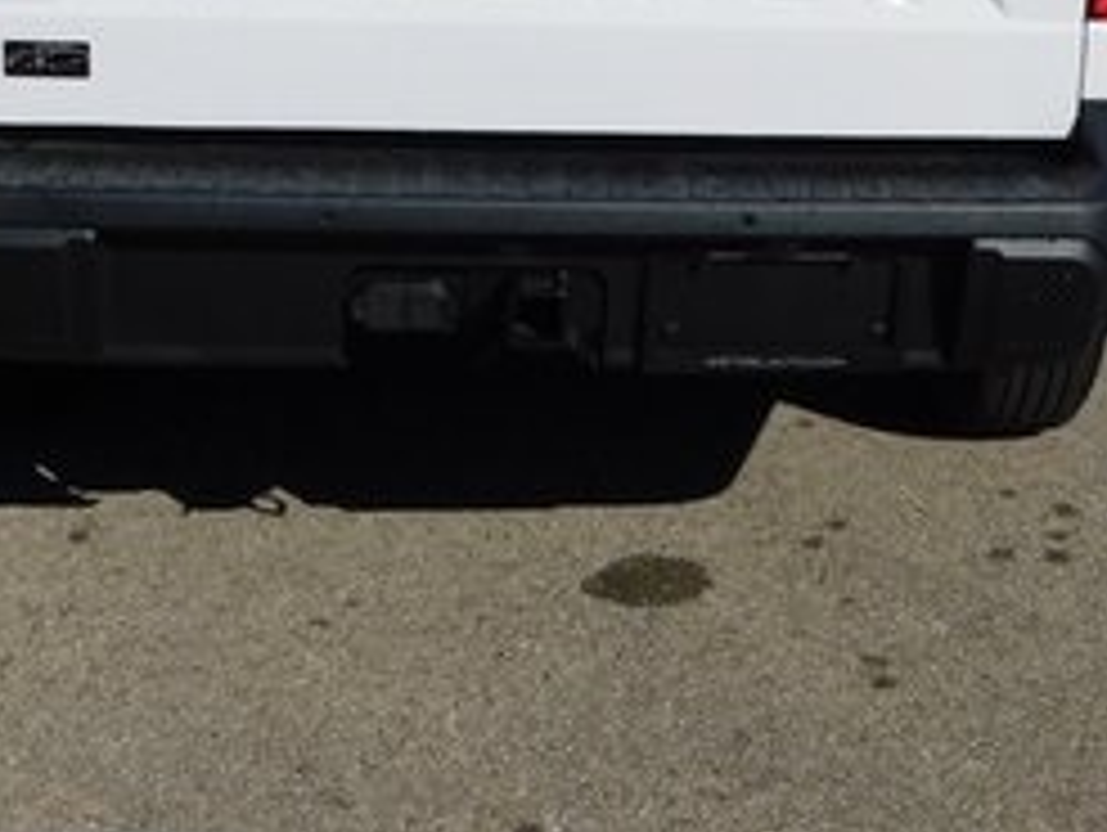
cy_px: -90
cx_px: 608
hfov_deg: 25.0
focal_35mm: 78
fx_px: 2497
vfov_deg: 18.2
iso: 125
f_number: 6.4
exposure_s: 1/1000
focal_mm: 5.3
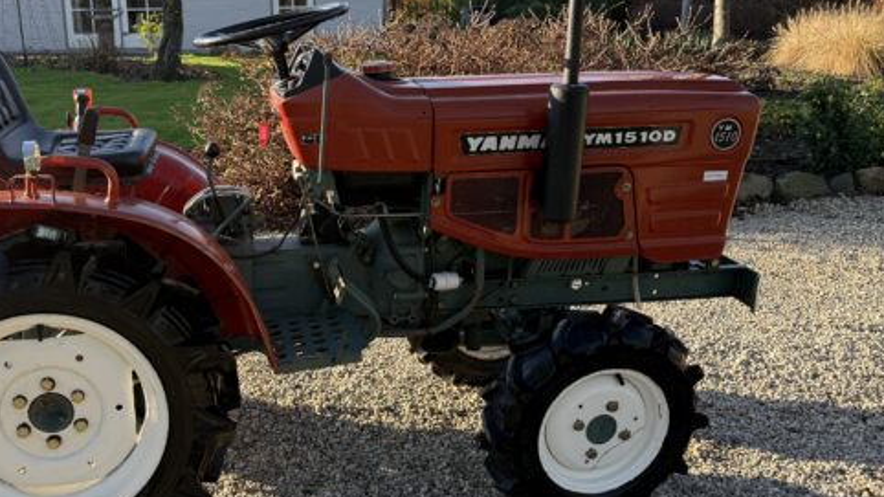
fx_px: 891
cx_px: 334
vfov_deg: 31.2
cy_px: 226
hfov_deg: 52.3
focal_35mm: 38
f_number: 1.78
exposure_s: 1/1139
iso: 100
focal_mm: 6.76
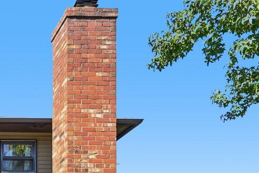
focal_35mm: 61
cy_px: 301
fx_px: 437
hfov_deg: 26.7
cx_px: -96
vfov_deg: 18.2
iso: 400
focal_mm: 16.5
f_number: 4
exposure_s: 1/1000
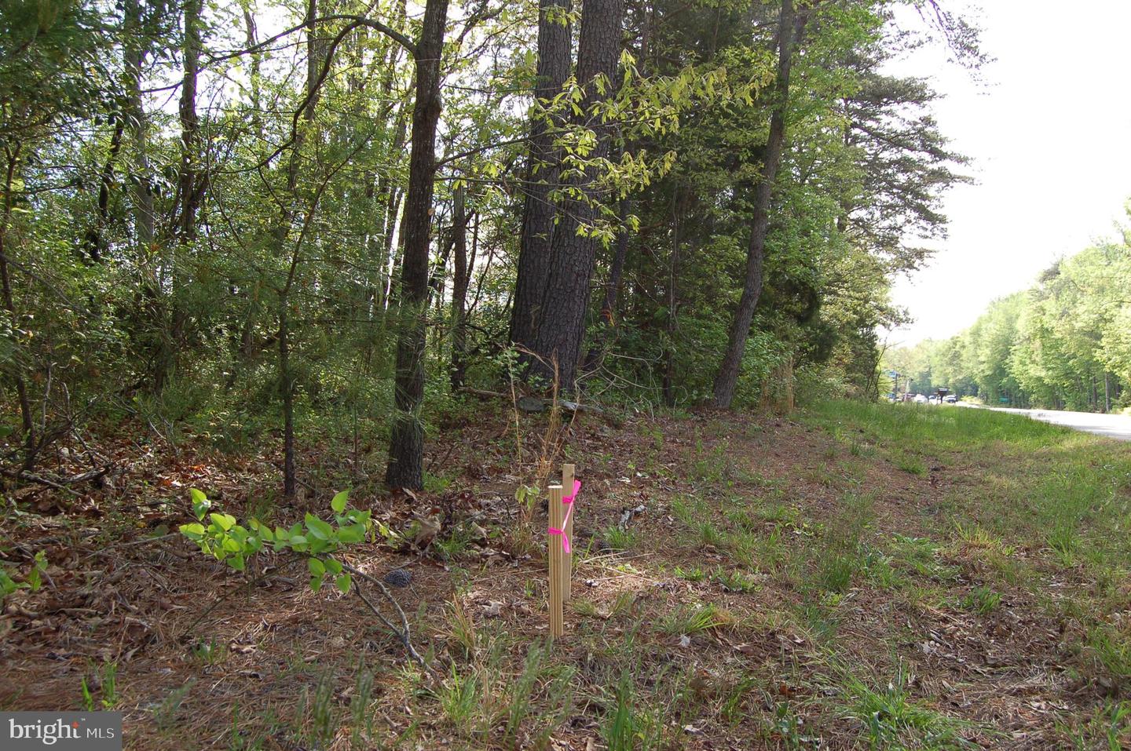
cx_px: 566
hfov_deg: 57.3
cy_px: 376
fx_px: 1036
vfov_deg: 39.9
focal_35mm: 33
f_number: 5.6
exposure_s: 1/125
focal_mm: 22
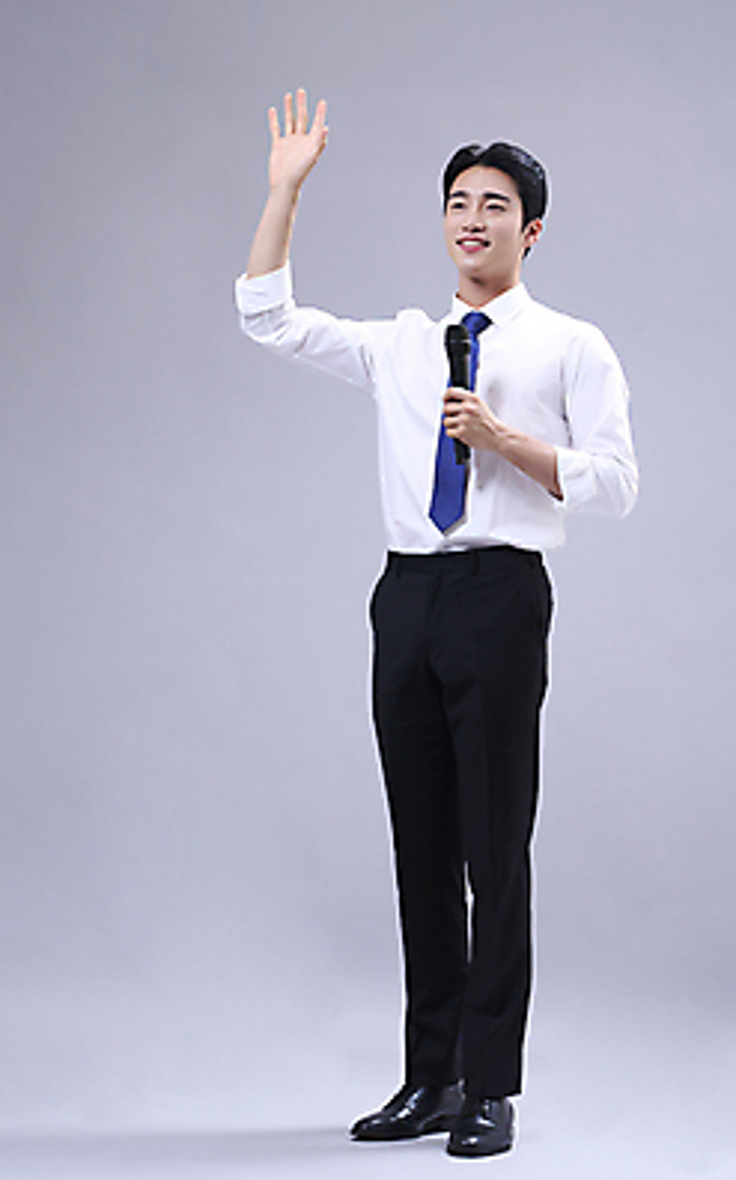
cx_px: 341
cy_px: 587
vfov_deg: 30.2
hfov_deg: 19.1
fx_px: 2186
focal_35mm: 68
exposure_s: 1/125
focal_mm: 66
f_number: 8
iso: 160
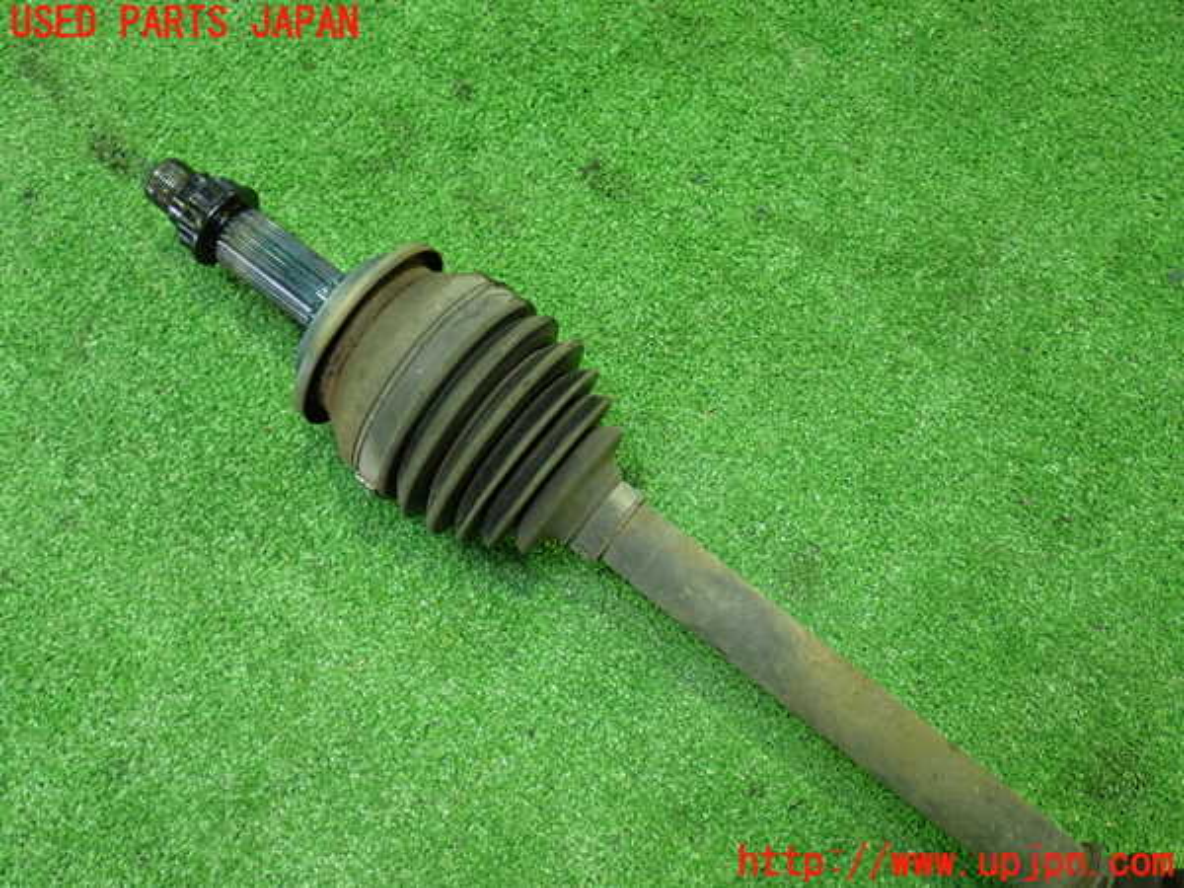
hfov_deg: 45.8
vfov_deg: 35.1
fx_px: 1402
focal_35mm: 41
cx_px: 592
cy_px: 444
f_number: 2.8
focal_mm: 7.31
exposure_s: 1/40
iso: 800
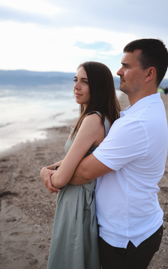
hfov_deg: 34.4
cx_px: 90
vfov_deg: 52.7
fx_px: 271
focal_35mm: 37
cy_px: 133
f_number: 1.4
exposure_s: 1/3200
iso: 160
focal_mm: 23
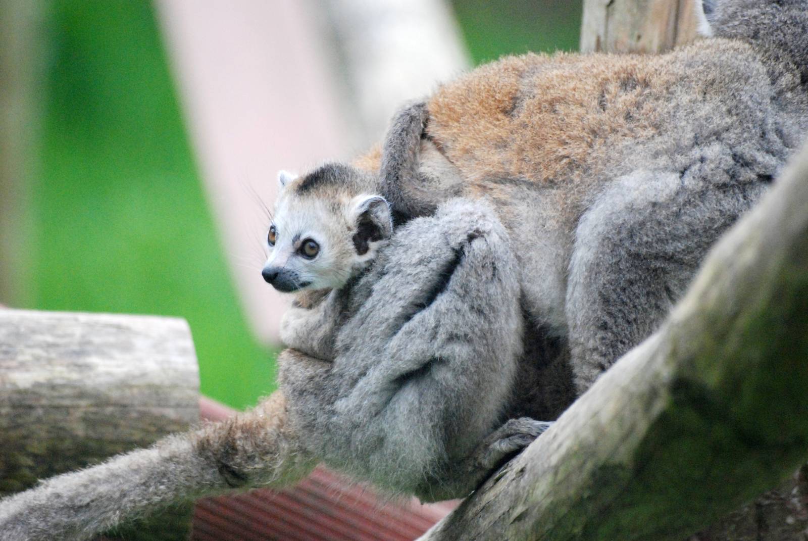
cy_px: 270
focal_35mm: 450
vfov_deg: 3.1
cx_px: 404
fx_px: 10112
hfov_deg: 4.6
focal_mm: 300
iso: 1600
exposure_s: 1/800
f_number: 5.6
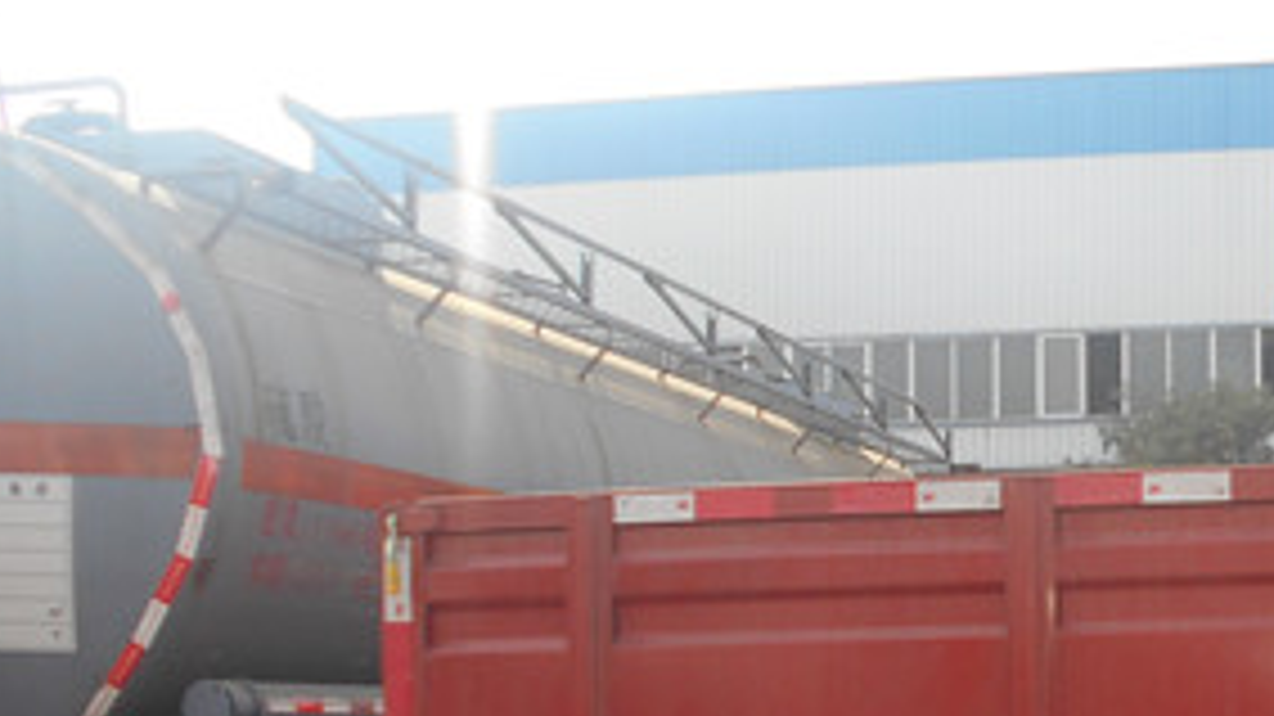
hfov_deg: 32.4
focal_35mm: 60
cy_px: 684
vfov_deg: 19.6
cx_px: 1242
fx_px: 2026
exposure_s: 1/400
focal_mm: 4.6
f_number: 3.2
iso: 80
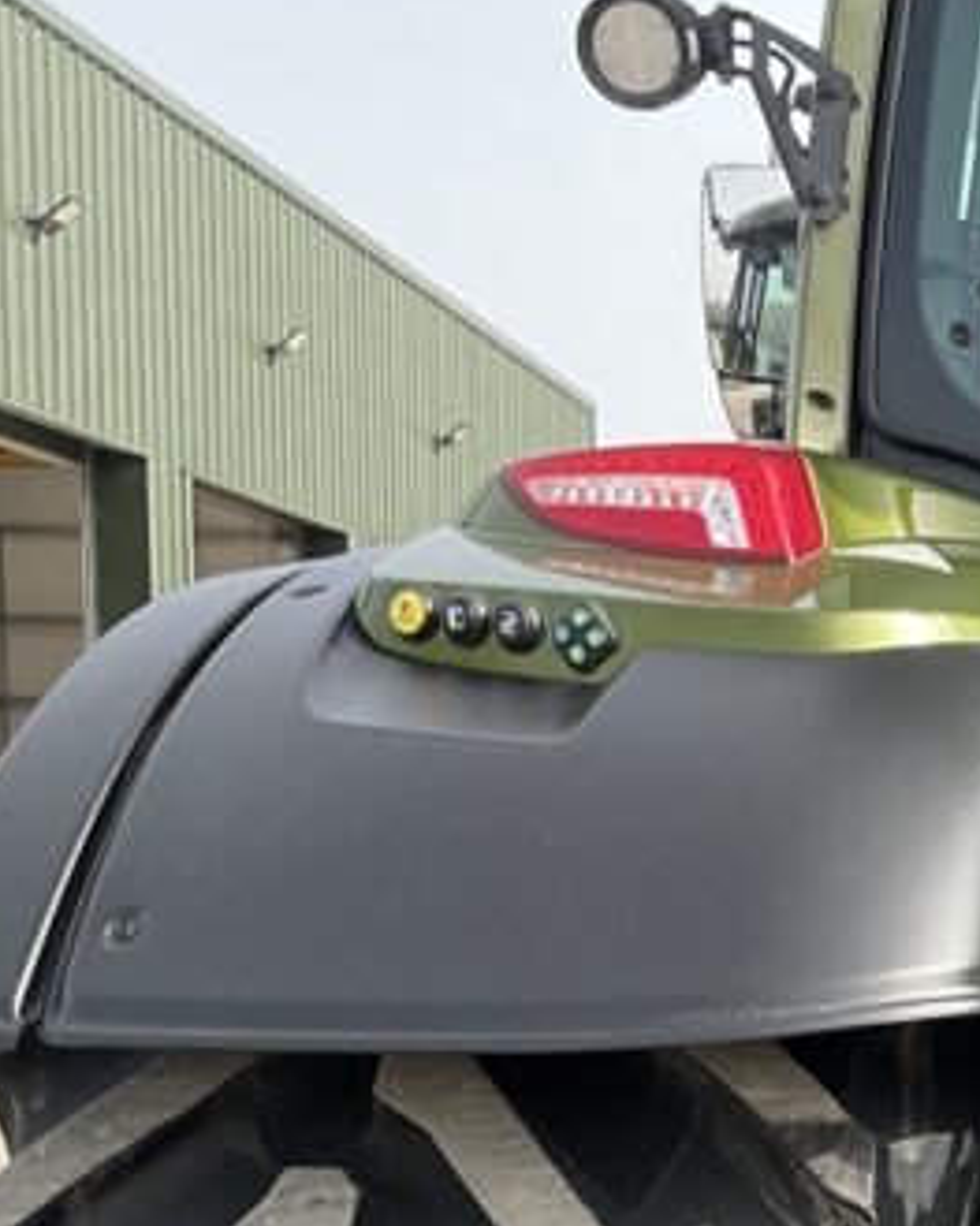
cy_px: 1263
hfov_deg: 15.9
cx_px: 1654
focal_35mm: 85
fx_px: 3083
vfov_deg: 21.6
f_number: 1.8
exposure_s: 1/324
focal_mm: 3
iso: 25
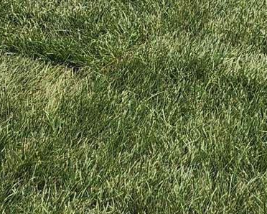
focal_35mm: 139
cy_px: -529
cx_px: 294
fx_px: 1099
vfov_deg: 8.4
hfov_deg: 13.6
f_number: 1.8
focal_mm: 5.4
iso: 20
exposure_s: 1/2186
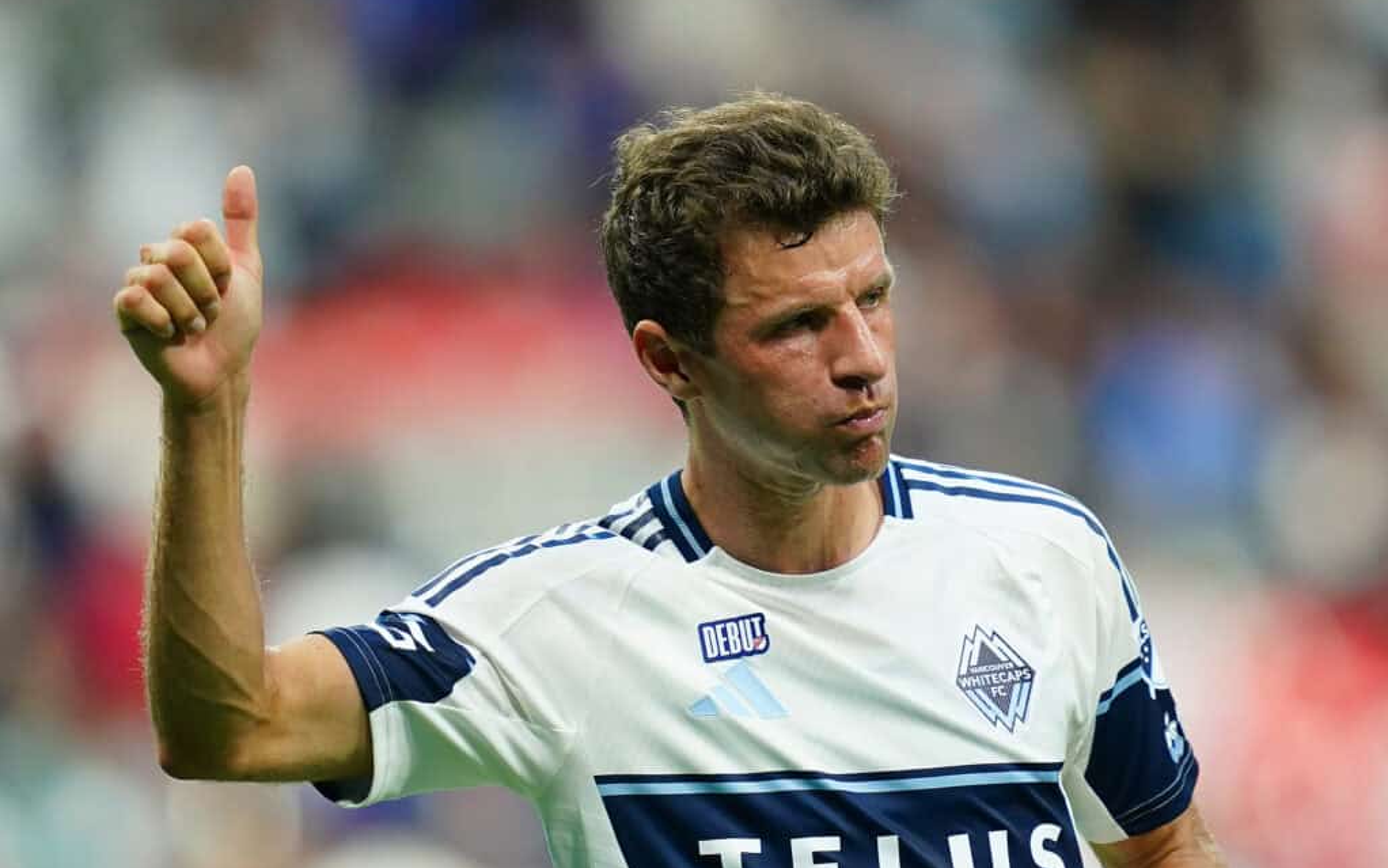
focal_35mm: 613
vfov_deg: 2.1
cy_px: 446
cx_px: 694
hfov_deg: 3.4
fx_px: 23191
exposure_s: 1/800
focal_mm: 400
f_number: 2.8
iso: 1250
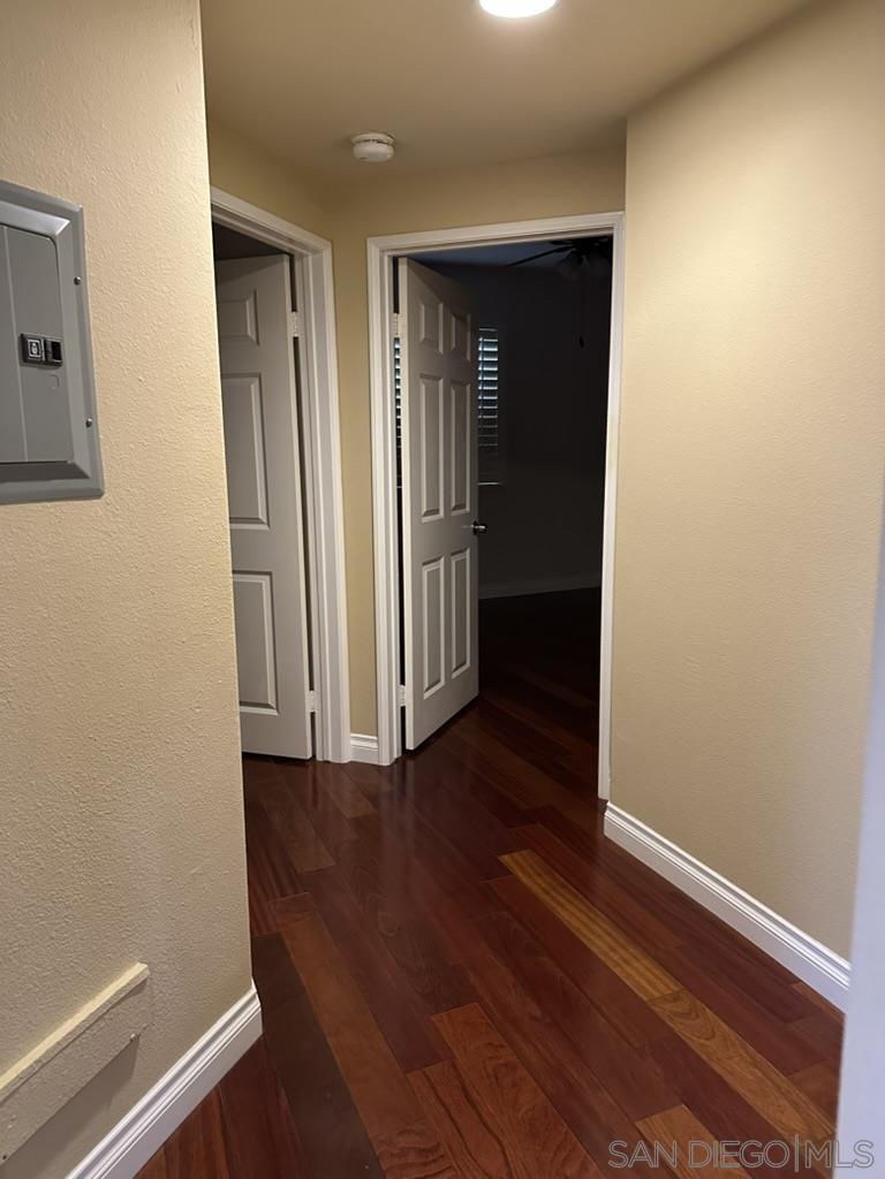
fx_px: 818
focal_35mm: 24
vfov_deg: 71.6
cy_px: 590
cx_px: 442
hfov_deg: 56.8
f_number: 1.78
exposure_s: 1/60
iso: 640
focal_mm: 6.86
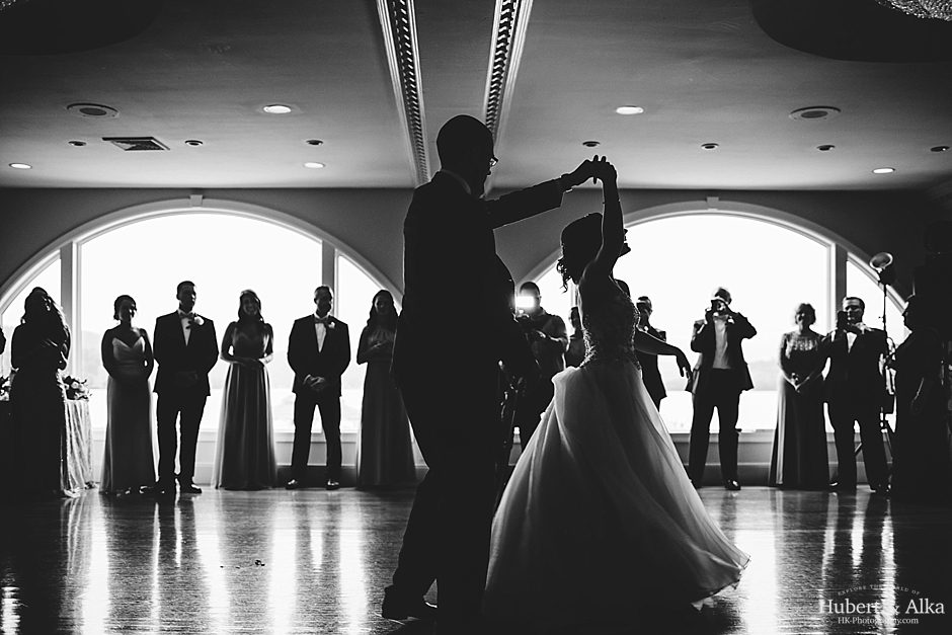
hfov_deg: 54.4
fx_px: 926
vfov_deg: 37.9
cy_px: 318
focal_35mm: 35
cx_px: 476
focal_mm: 35
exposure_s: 1/125
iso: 400
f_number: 2.2
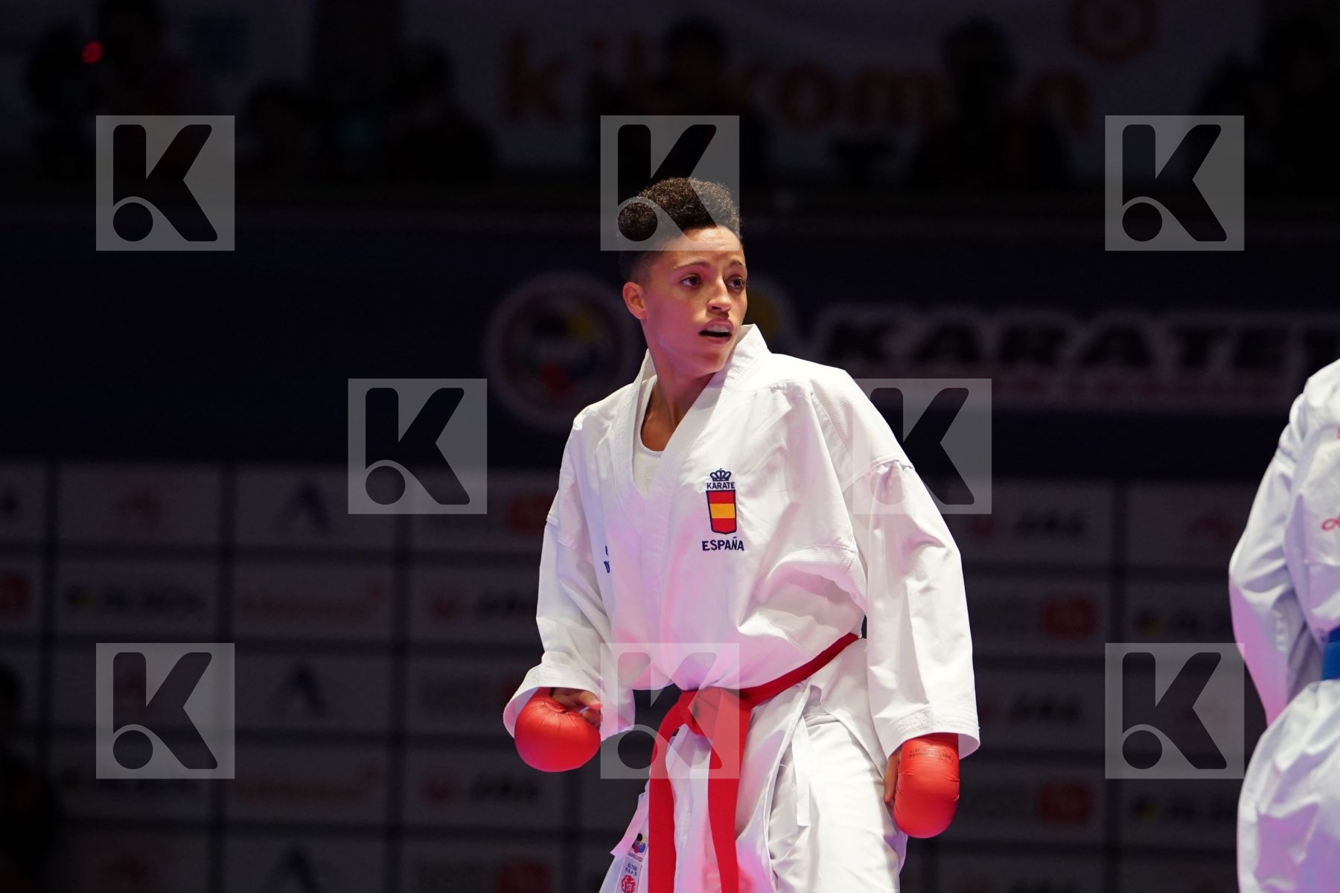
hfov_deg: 8.5
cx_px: 670
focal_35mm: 241
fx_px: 8970
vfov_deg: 5.7
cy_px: 446
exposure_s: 1/1000
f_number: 2.8
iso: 2500
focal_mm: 161
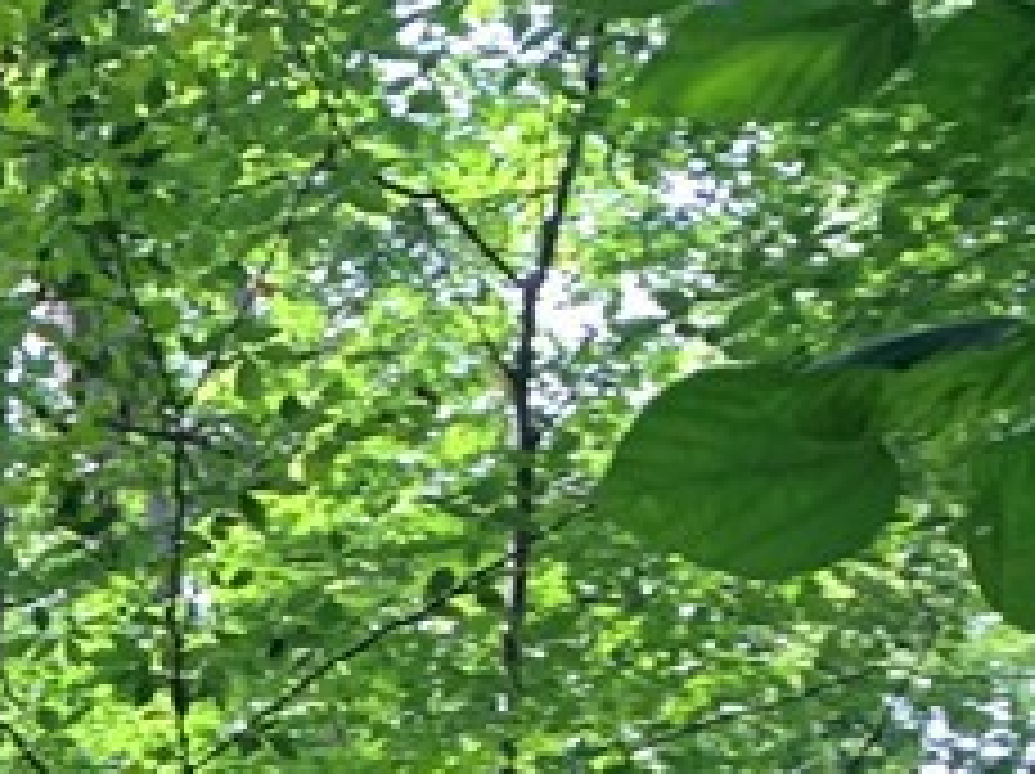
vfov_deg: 11.2
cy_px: 1683
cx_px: -1228
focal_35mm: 116
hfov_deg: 13.6
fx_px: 3465
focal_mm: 4.25
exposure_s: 1/121
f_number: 1.8
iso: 50
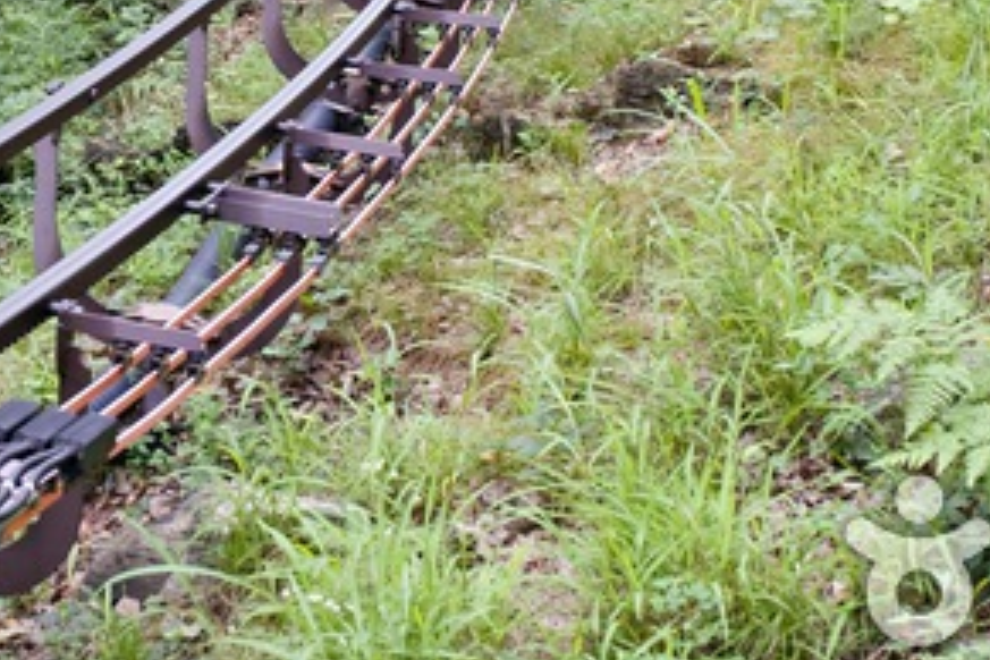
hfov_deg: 22.6
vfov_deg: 14.9
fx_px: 2447
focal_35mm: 89
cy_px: -99
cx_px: 216
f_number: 6.3
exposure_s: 1/200
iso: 1250
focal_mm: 37
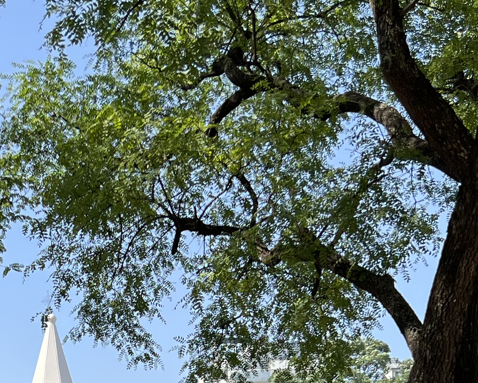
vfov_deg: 15.7
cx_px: 21
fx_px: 1273
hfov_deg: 20.7
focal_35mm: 90
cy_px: 571
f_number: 1.5
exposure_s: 1/1511
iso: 50
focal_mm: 5.7
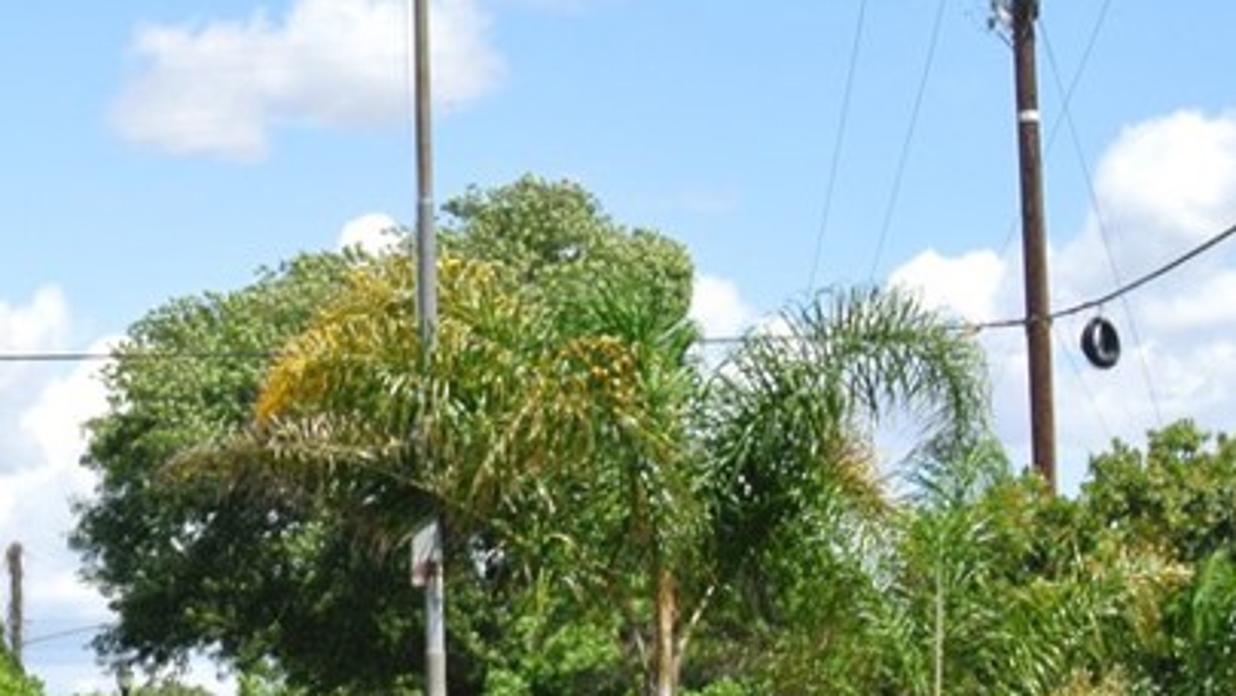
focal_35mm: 138
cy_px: 554
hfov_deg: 15.1
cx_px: -220
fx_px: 4524
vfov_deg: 8.8
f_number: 16
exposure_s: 1/60
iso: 100
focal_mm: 19.3
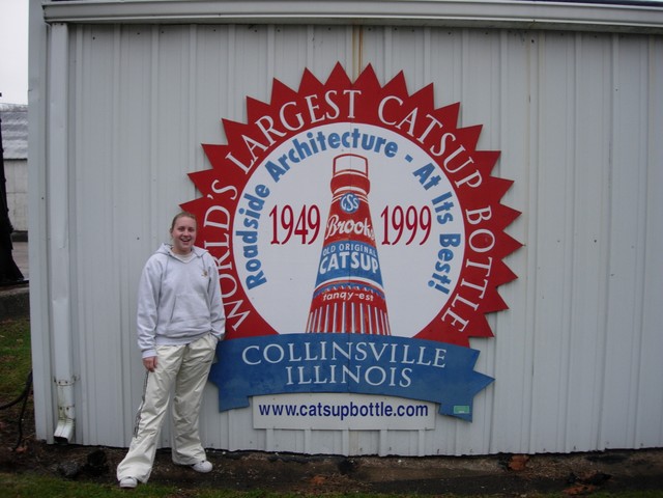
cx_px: 332
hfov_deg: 49.0
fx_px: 728
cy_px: 249
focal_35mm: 38
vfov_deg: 37.7
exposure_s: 1/35.9
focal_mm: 7.8
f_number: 2.8
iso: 64
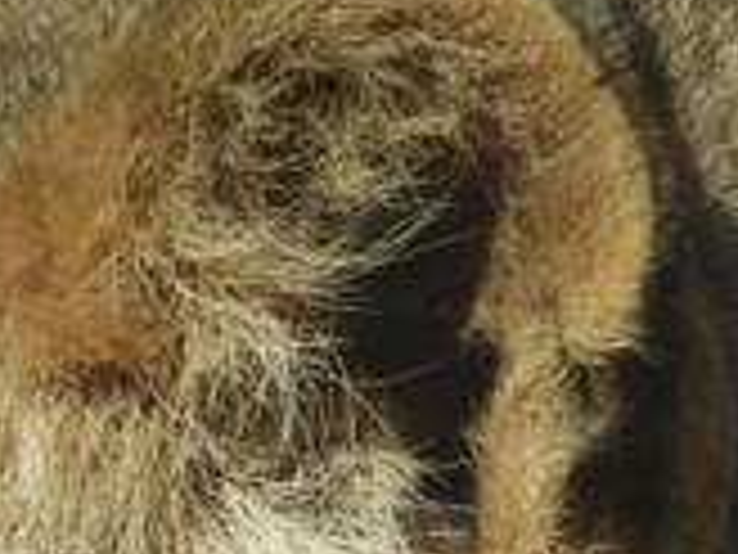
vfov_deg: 0.9
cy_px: 847
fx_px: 35774
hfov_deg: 1.2
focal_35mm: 1678
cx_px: 382
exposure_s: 1/500
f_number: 4.5
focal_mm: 62.1
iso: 100
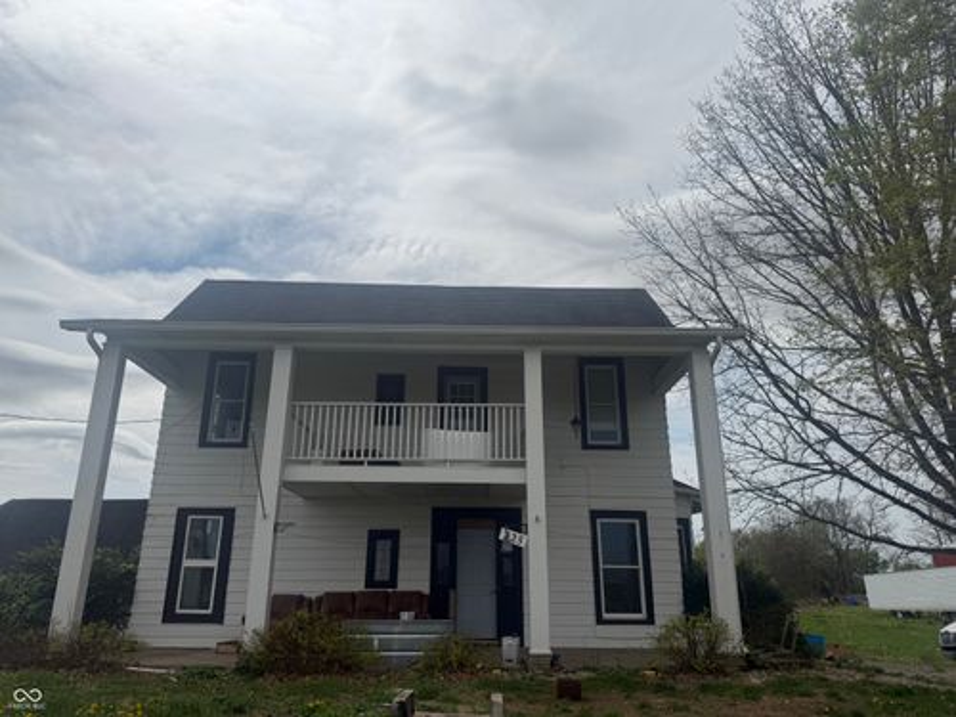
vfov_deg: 56.8
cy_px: 358
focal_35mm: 24
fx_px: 663
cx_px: 478
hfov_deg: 71.6
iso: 64
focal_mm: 6.76
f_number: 1.78
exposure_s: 1/14286
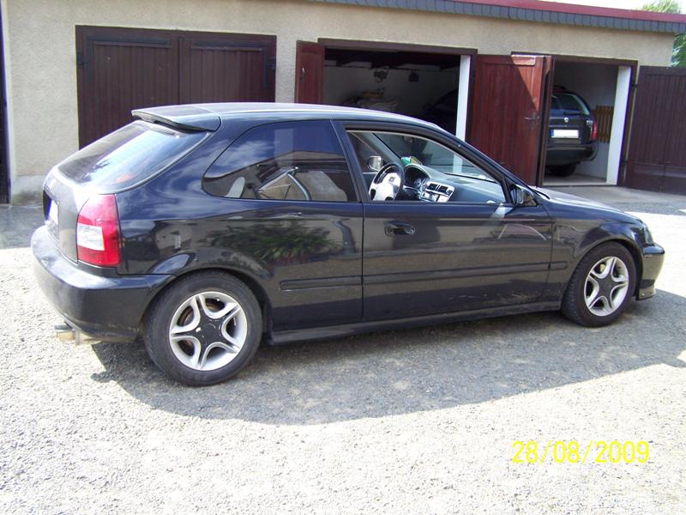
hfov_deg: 49.0
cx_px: 343
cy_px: 258
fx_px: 753
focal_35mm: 38
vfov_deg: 37.7
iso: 64
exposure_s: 1/160
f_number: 2.8
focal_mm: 6.3
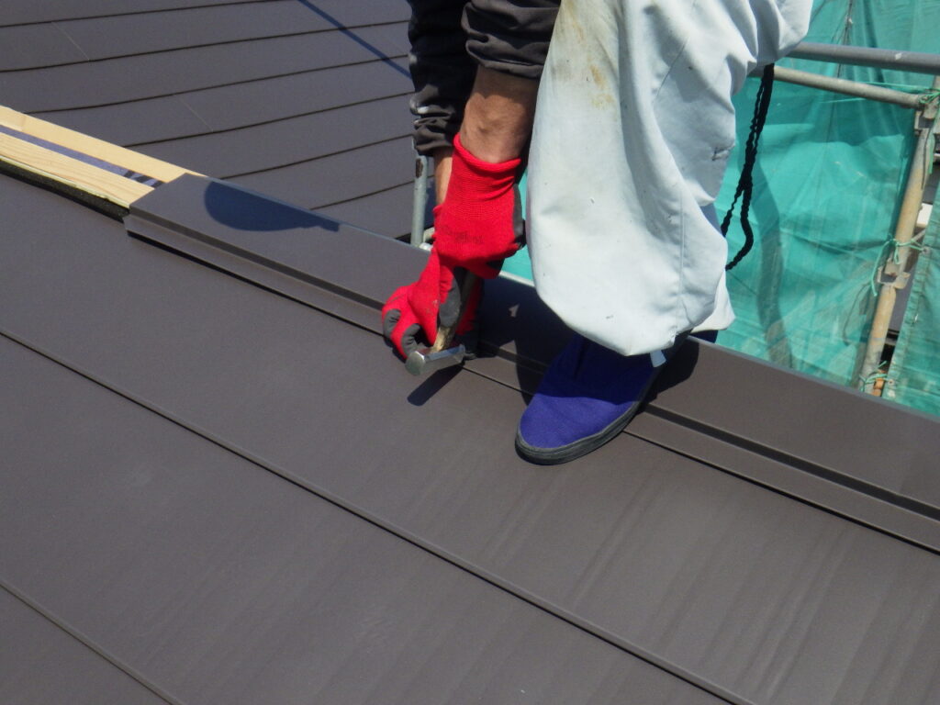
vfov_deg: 34.3
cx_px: 470
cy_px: 352
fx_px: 1141
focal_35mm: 42
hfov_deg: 44.8
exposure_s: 1/1250
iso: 250
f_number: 5
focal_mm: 7.5
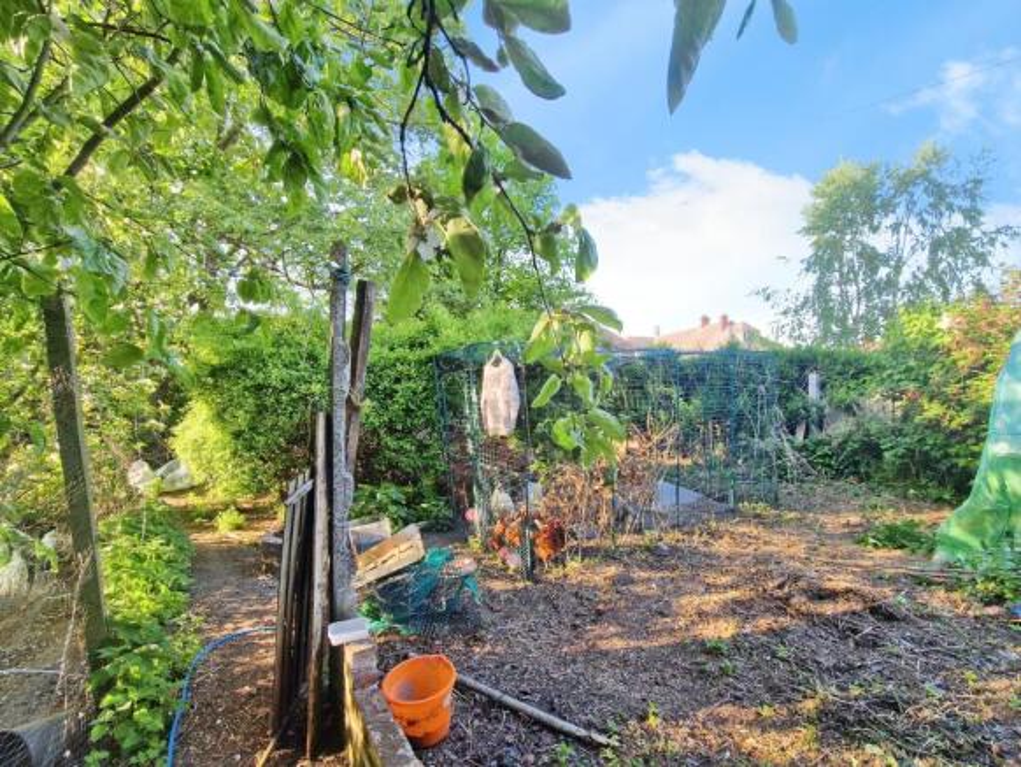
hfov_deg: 106.2
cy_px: 384
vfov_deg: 90.0
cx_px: 510
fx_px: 384
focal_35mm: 13
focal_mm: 2.2
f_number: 2.2
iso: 50
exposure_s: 1/202
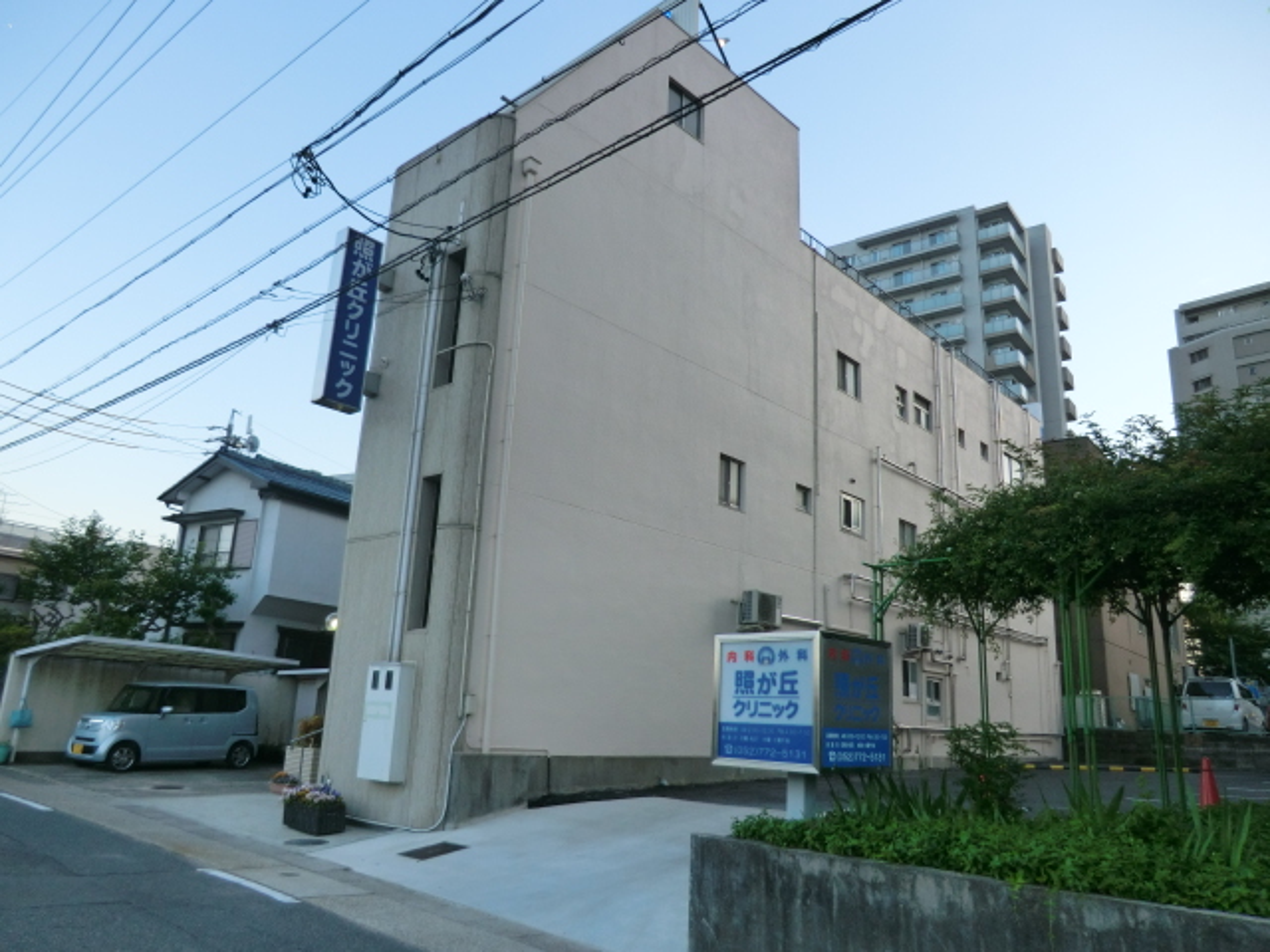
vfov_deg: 56.8
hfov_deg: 71.6
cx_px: 635
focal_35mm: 24
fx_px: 881
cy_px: 476
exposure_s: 1/80
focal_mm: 4.3
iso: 80
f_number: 3.2
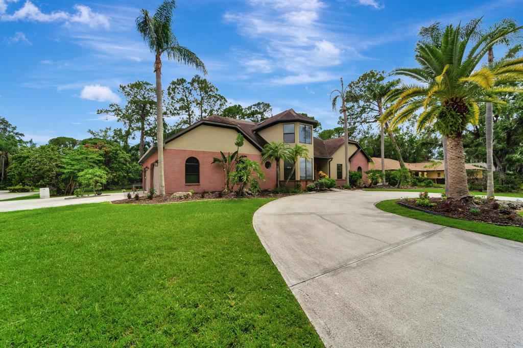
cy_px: 174
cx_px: 262
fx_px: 203
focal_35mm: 14
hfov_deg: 104.3
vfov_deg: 81.2
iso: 250
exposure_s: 1/1000
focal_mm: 14
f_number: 9
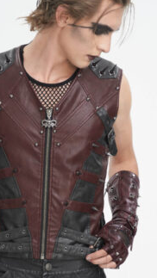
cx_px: 45
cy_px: 127
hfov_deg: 13.5
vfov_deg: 23.7
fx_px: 663
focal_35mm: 90
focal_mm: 41
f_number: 5
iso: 250
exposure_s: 1/125
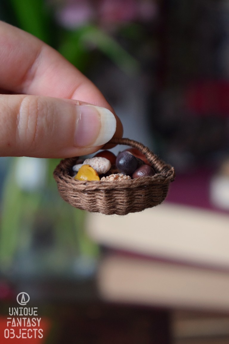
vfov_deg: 24.6
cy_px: 172
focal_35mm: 82
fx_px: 787
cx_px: 114
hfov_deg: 16.6
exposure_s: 1/60
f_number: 5.6
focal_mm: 55
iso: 2800
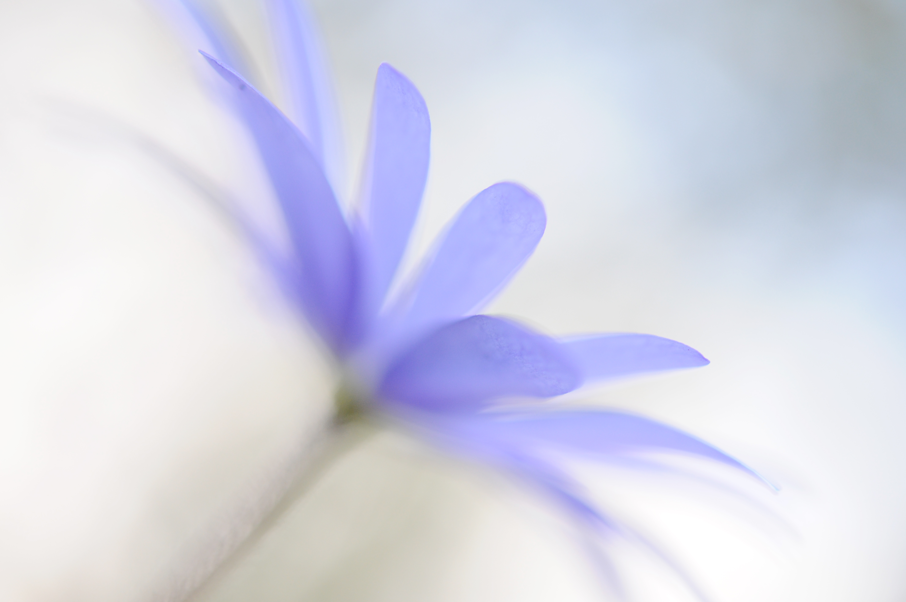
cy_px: 301
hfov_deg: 22.6
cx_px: 453
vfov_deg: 15.2
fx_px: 2262
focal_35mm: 90
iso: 400
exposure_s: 1/500
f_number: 3.5
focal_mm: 60
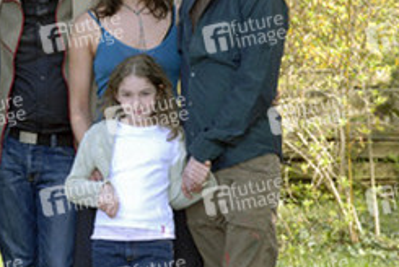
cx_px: 101
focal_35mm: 151
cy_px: 75
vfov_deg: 9.1
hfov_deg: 13.5
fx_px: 1675
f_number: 6.3
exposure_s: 1/160
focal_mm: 55
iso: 400
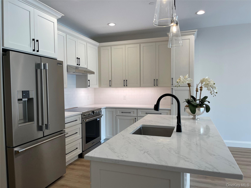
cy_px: 94
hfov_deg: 69.4
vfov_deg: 54.9
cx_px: 126
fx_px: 181
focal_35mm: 25
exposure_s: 1/120
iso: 64
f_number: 1.6
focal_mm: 5.1
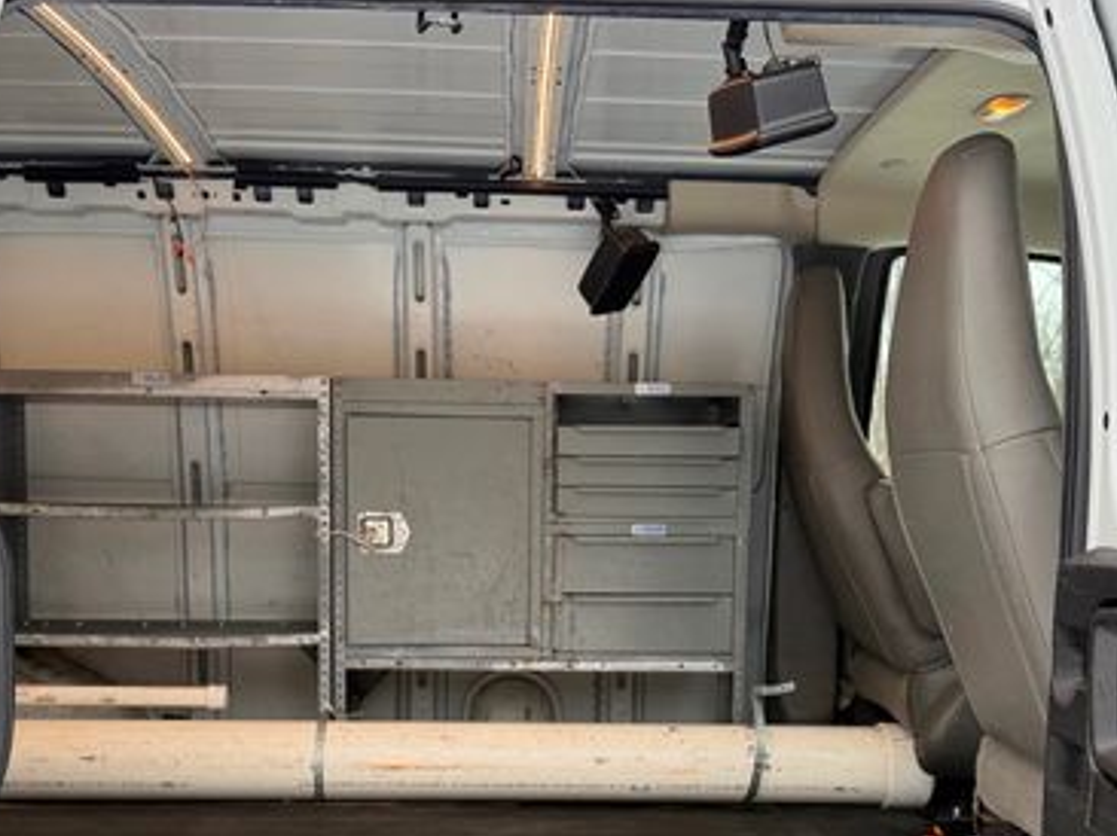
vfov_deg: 33.7
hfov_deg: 44.8
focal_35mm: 42
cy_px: 622
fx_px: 1354
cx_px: 537
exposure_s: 1/476
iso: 80
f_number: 1.78
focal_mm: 6.76
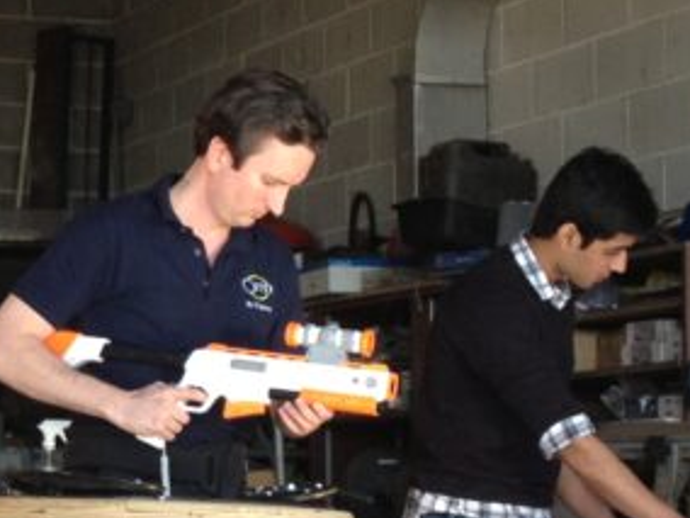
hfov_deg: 13.1
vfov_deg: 10.0
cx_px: -41
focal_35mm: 148
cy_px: 365
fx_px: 2950
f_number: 2.4
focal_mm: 4.28
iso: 50
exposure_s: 1/208
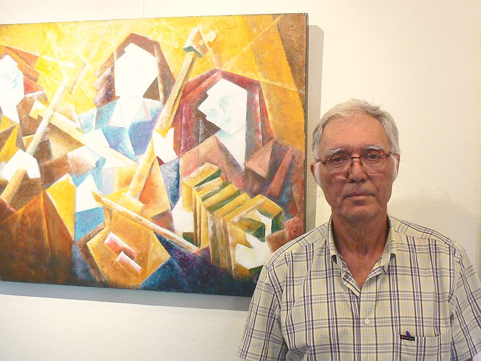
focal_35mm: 36
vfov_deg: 39.7
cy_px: 180
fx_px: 501
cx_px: 240
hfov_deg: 51.3
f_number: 2.8
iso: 125
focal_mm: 6
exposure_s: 1/30
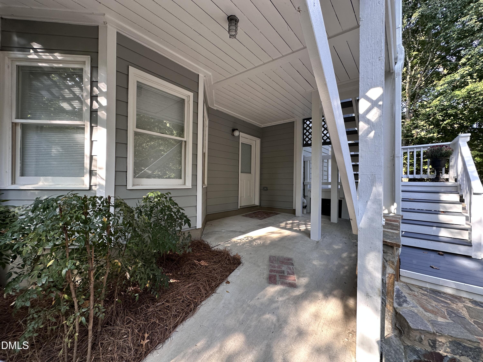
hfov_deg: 102.1
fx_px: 195
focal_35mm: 14
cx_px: 242
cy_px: 181
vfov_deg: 85.7
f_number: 2.2
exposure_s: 1/99
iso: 80
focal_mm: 2.22
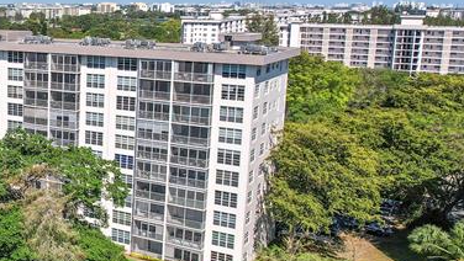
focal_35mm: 49
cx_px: -7
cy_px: 114
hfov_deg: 37.3
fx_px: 603
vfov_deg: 24.5
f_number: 2.8
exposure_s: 1/2500
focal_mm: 8.38
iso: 110
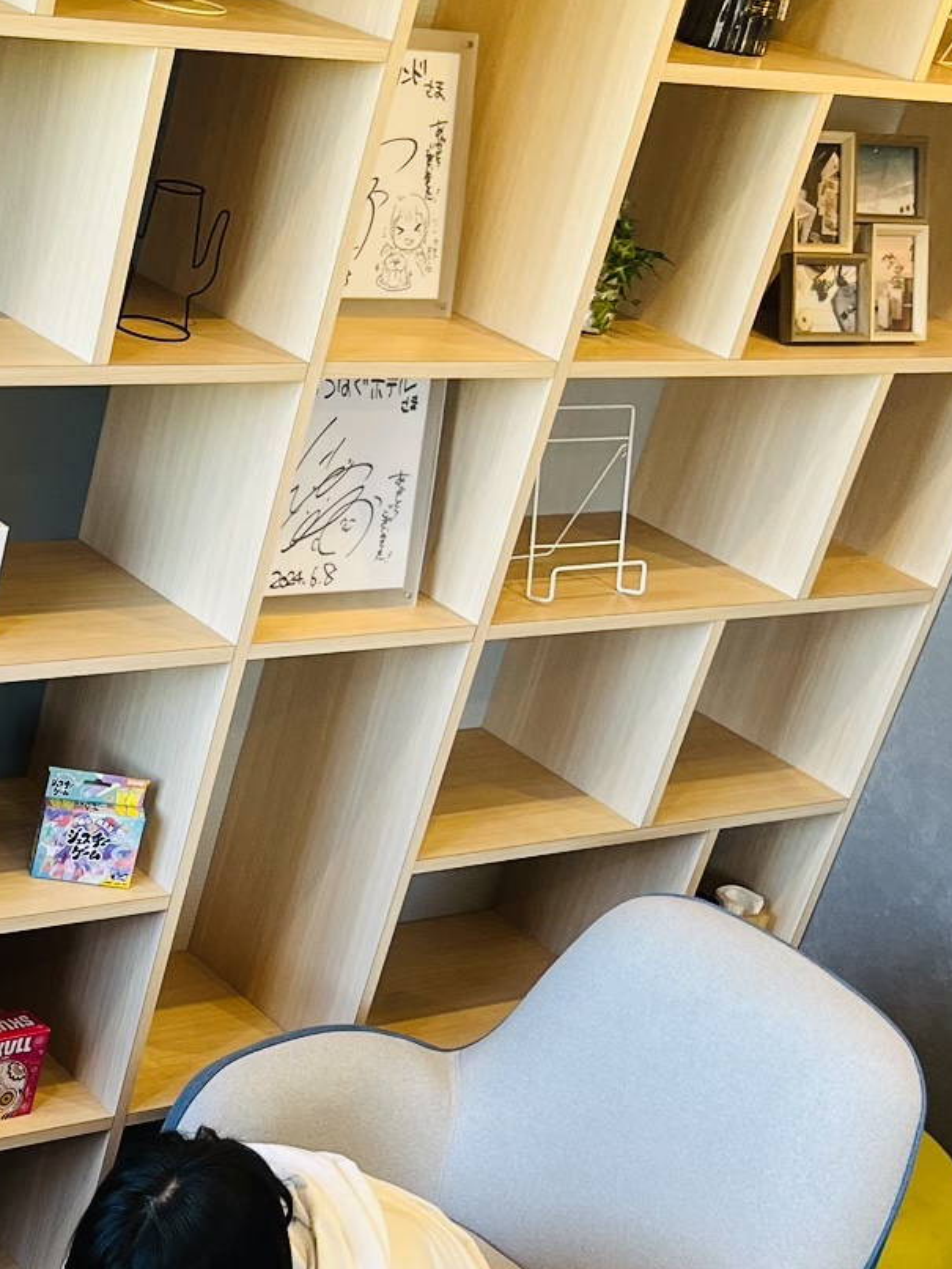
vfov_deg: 29.1
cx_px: -157
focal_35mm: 65
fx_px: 2382
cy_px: 1017
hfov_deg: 21.2
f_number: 1.6
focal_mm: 5.1
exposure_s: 1/100
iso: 100
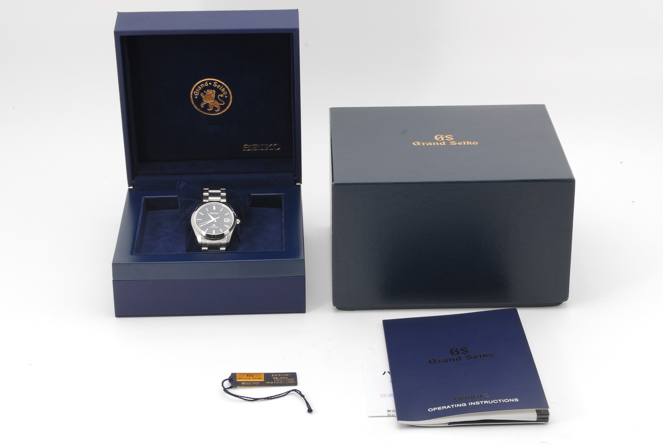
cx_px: 332
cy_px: 222
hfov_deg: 24.6
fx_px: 1522
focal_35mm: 82
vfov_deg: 16.6
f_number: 16
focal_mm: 55
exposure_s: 1/100
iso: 200
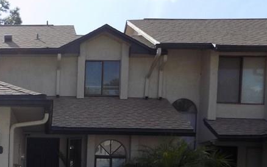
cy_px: 188
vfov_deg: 21.5
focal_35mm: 57
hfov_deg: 32.4
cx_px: -8
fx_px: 415
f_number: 3.1
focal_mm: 4
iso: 80
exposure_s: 1/640
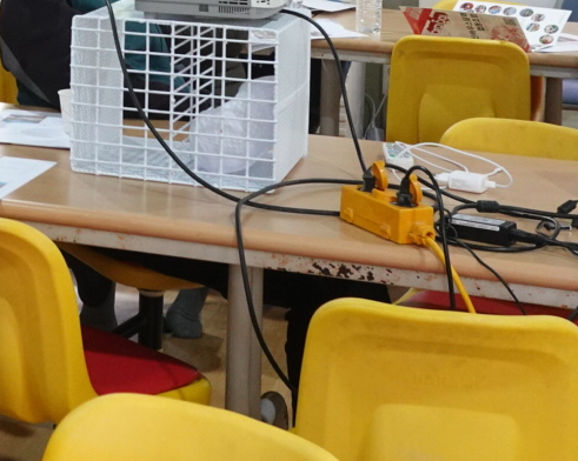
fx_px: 1692
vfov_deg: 14.8
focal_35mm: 99
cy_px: -159
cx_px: -138
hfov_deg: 18.3
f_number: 3.5
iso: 1250
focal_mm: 11.9
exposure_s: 1/160
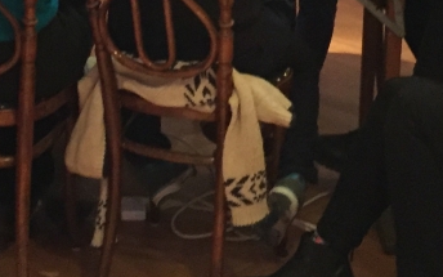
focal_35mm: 102
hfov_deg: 20.2
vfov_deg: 12.1
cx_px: 86
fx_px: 1231
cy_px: -166
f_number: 2.2
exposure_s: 1/17
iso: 500
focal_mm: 4.15
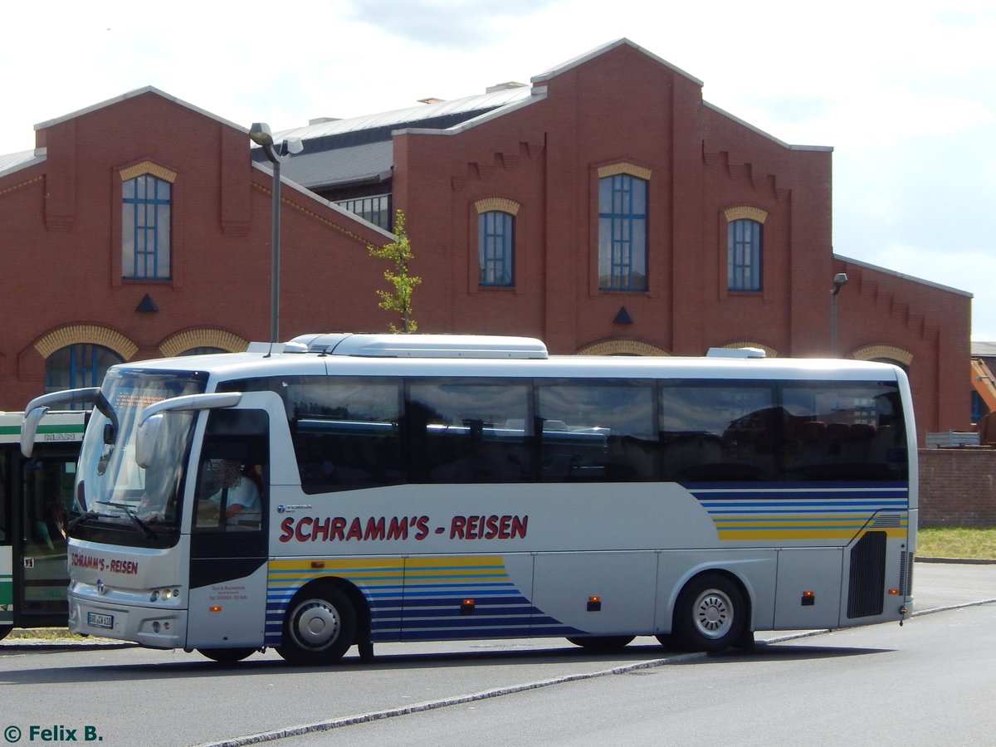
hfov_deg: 18.9
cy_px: 374
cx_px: 498
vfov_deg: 14.2
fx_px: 2992
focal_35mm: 104
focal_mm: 18.7
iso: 125
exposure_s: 1/800
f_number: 4.5
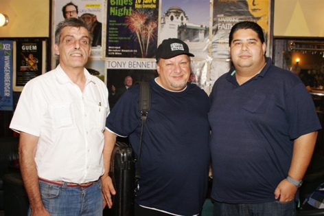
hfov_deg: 46.4
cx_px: 162
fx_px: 378
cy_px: 108
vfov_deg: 31.8
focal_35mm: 42
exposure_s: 1/60
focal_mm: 28
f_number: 5.6
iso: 400
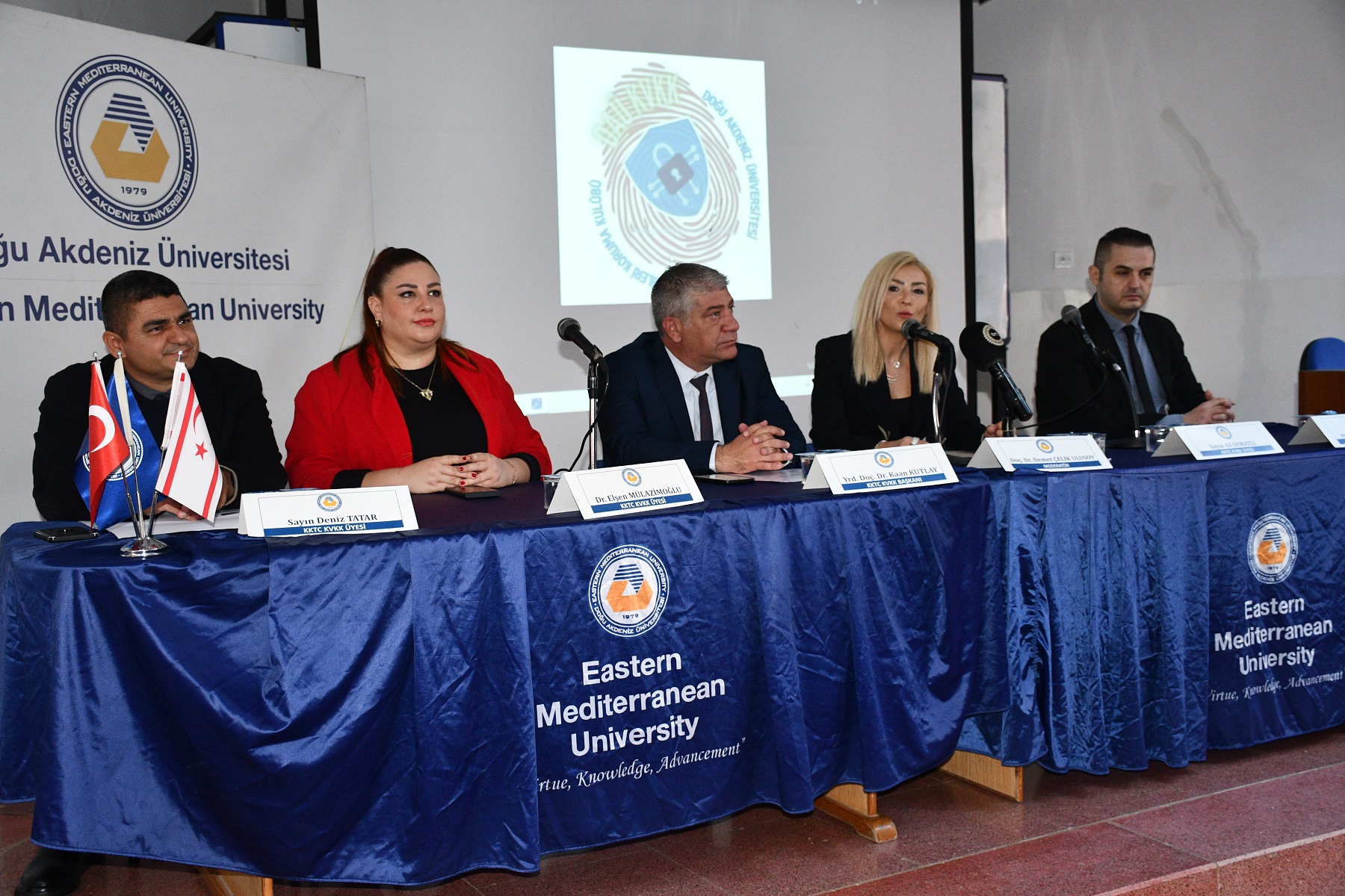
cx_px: 672
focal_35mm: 39
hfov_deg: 49.6
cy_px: 448
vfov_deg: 34.2
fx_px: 1457
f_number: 3.8
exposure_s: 1/60
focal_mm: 26
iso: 1400
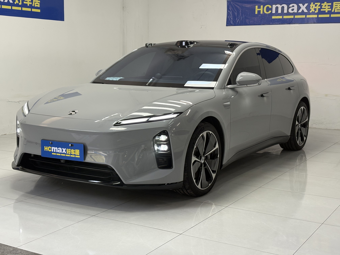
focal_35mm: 52
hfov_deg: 36.8
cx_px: 170
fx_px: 511
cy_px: 128
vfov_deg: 28.0
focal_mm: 5.96
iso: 64
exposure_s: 1/100
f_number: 1.6
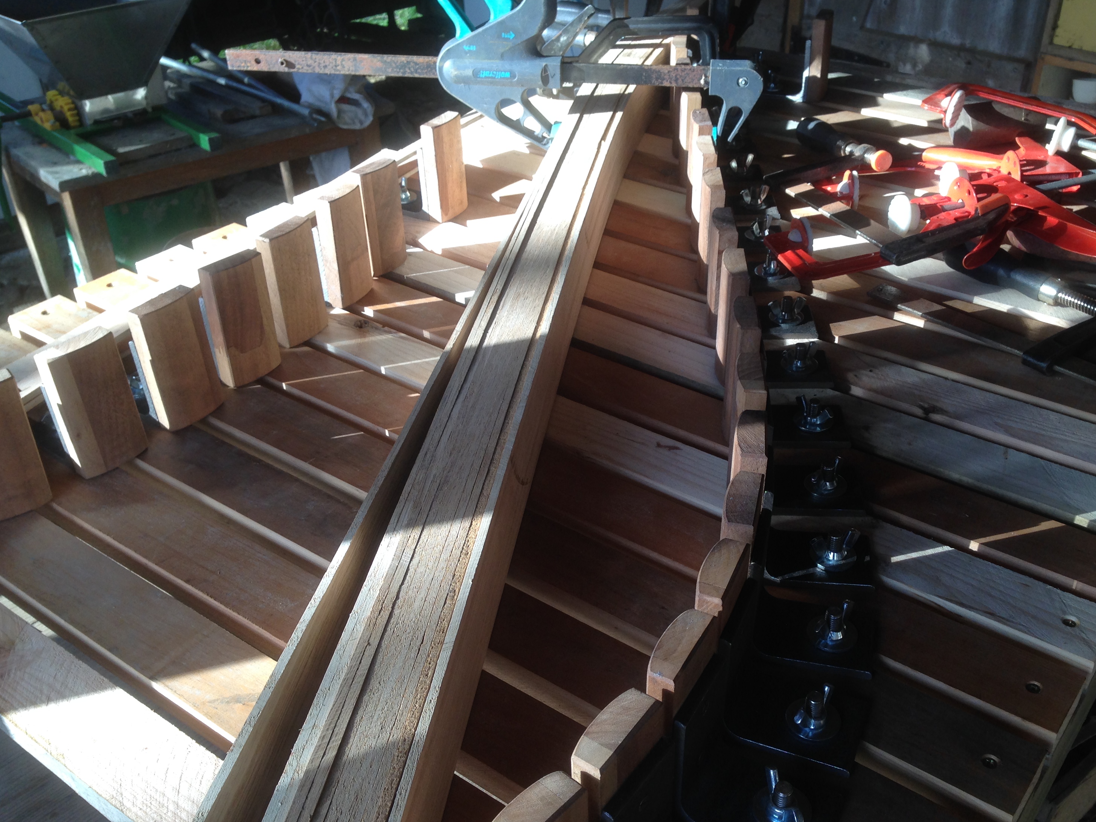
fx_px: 1171
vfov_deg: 38.6
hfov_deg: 50.0
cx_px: 608
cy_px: 456
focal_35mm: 37
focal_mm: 4.12
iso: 50
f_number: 2.4
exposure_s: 1/120
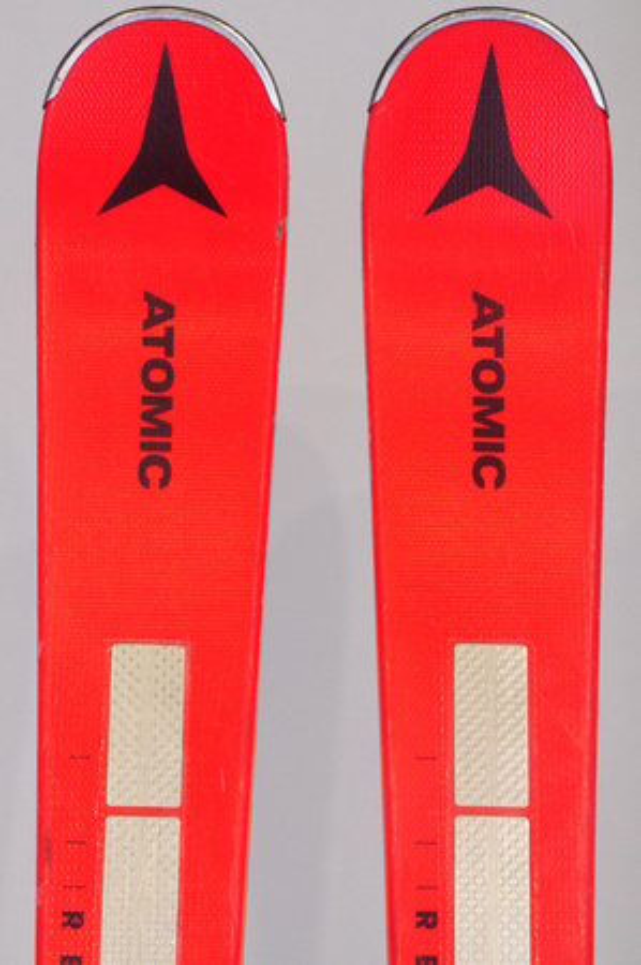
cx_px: 320
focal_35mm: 158
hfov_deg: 8.7
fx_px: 4216
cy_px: 482
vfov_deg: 13.1
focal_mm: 105
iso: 2500
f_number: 16
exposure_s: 1/180
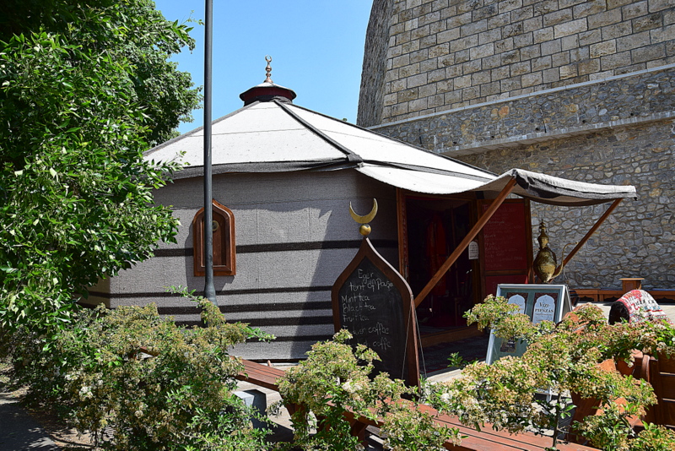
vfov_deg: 48.0
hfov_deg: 67.4
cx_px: 338
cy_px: 226
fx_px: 506
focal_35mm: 27
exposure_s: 1/320
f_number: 11
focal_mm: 18
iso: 400
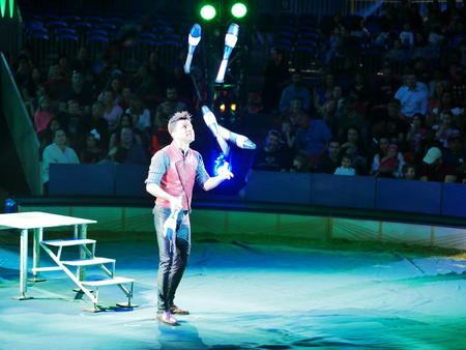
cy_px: 175
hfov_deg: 21.8
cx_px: 233
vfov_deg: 16.4
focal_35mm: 90
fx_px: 1212
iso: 640
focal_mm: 45
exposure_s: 1/100
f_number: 1.8
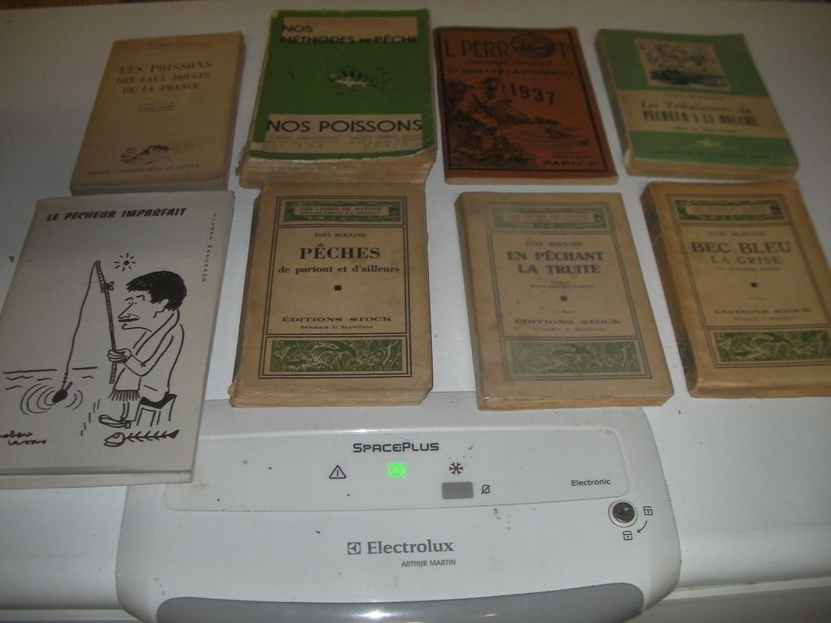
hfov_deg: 49.0
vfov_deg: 37.7
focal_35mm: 38
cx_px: 416
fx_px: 912
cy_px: 312
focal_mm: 6.3
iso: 200
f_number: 3.5
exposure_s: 1/30
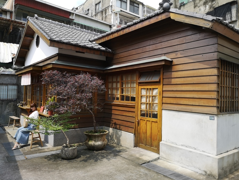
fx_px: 186
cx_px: 120
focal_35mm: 27
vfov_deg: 51.4
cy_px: 90
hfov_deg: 65.3
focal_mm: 3.95
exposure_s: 1/1248
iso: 50
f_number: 1.8
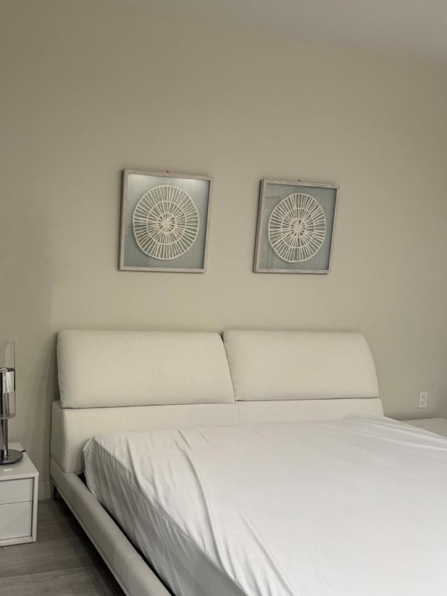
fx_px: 603
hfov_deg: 39.8
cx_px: 126
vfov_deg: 52.5
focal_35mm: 35
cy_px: 340
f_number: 1.78
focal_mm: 6.86
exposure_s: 1/60
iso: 160
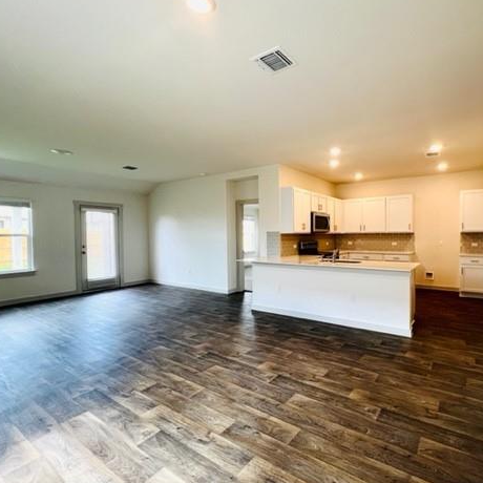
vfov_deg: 87.4
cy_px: 239
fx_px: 253
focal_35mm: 16
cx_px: 308
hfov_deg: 85.4
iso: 125
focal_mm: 1.57
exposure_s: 1/120
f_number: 1.8
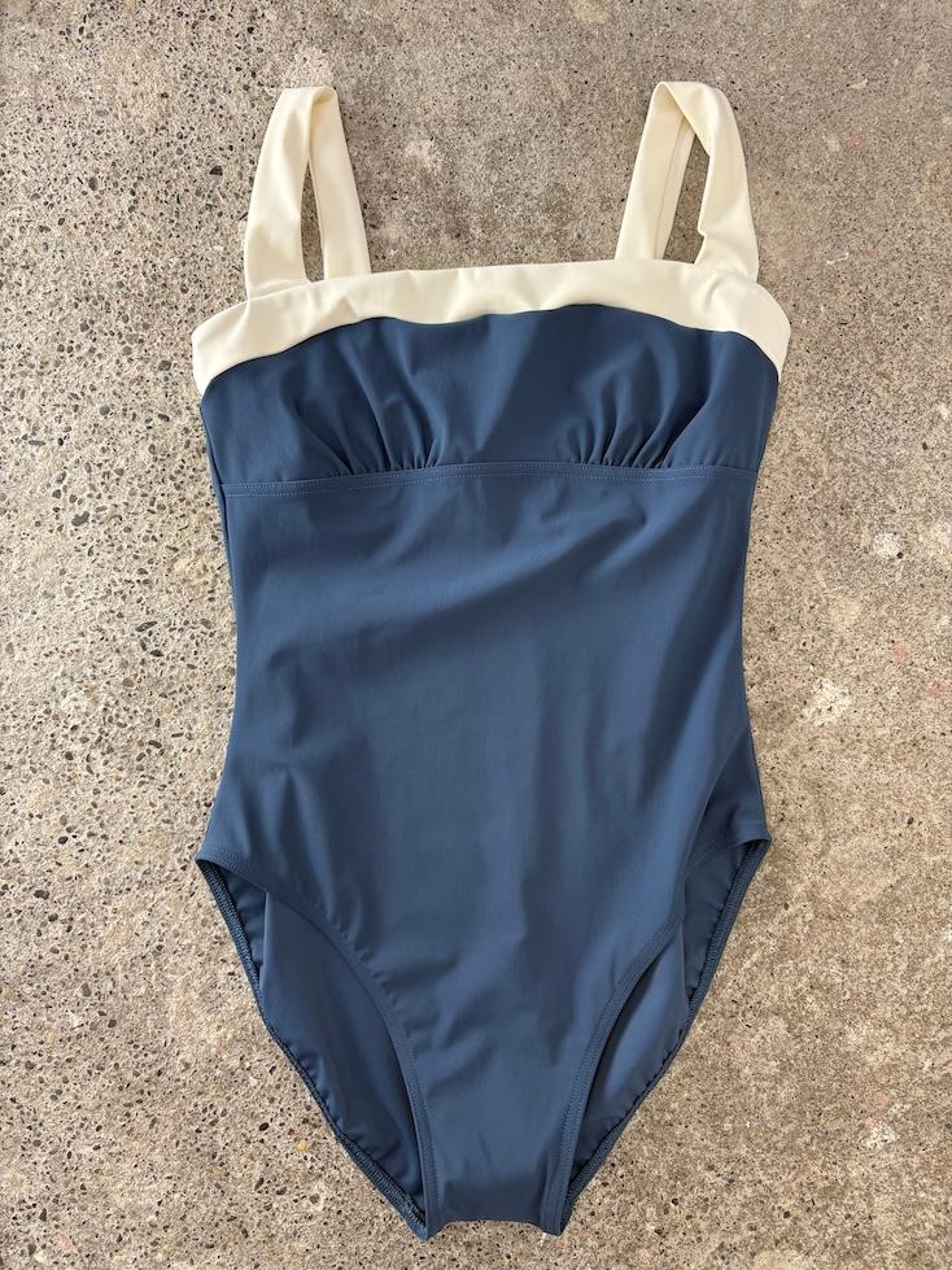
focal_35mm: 26
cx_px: 476
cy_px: 635
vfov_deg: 67.3
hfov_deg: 53.1
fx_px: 954
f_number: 1.6
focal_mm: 5.96
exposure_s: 1/100
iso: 80
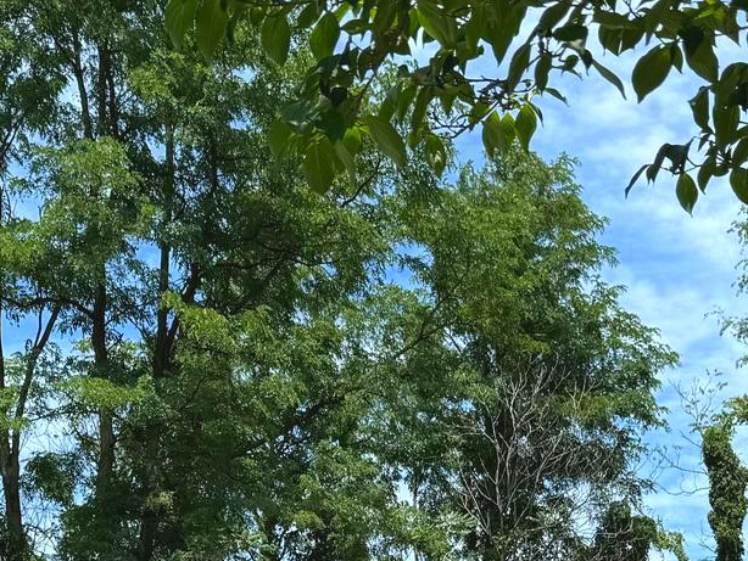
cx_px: 340
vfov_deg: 17.5
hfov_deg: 24.4
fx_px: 1729
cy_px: 689
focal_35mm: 80
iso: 80
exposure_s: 1/2331
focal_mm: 6.76
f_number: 1.78
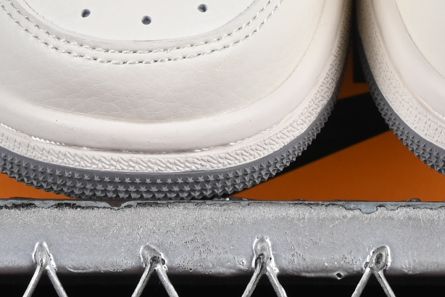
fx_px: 4201
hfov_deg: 6.1
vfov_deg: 4.0
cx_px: 359
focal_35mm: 340
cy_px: -223
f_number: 8
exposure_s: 1/80
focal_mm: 50
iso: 160
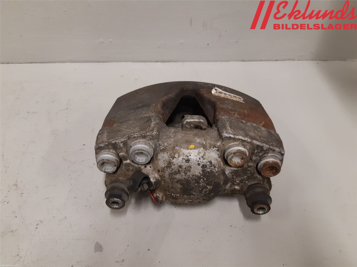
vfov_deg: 53.1
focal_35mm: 26
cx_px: 178
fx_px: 268
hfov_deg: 67.3
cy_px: 134
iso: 160
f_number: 1.7
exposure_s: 1/50
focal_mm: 3.93
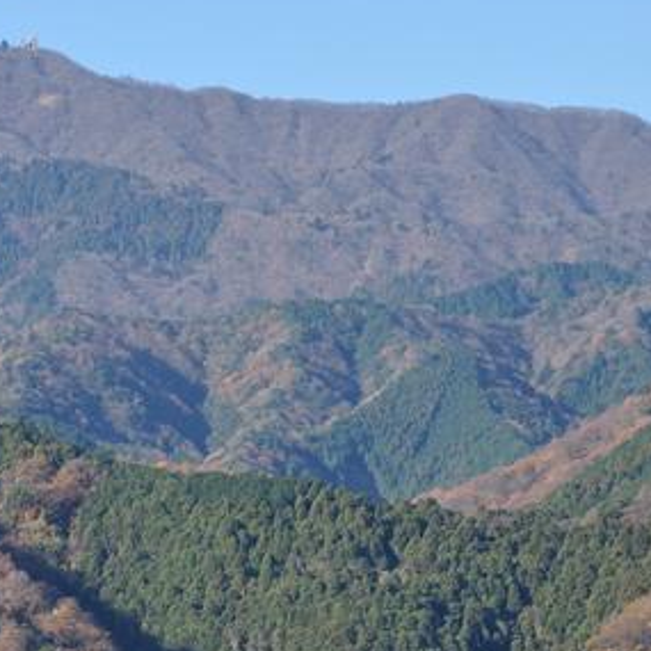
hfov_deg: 6.3
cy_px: 380
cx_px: 185
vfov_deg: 6.3
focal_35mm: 280
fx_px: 5958
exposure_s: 1/250
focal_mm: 98
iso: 200
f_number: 11
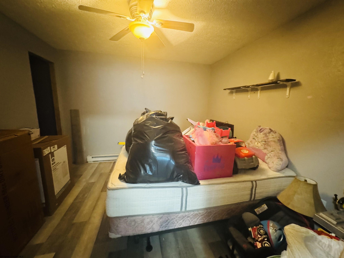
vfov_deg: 85.7
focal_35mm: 14
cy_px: 129
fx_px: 139
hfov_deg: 102.1
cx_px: 172
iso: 1250
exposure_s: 1/30
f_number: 2.2
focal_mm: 2.22
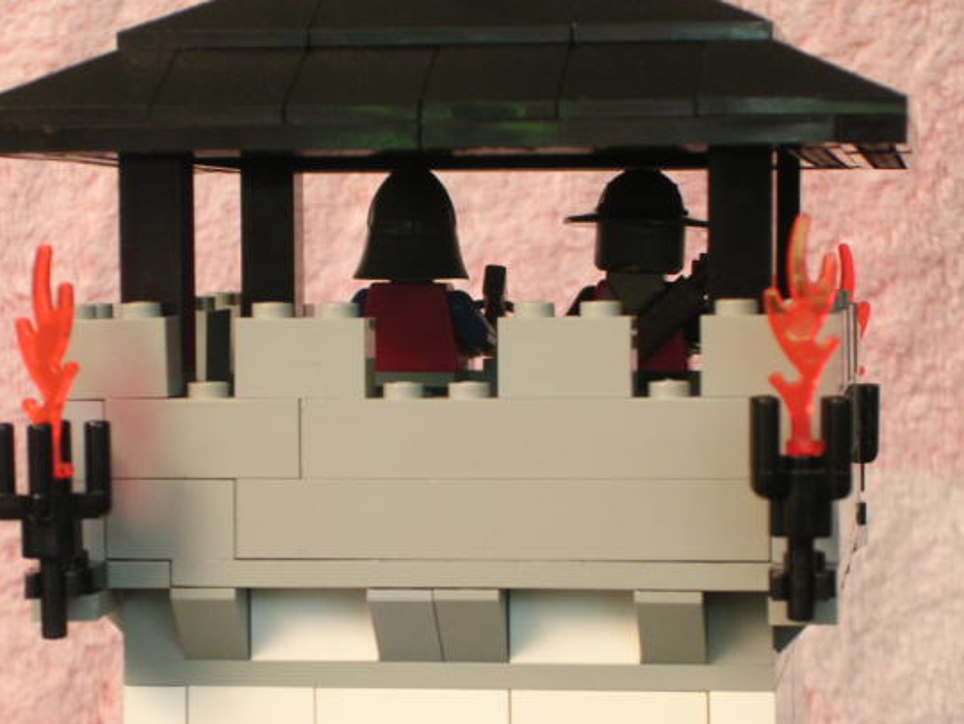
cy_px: 374
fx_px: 3788
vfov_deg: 10.9
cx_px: 426
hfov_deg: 14.5
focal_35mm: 136
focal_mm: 17.4
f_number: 4.9
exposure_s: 1/1.2
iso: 200
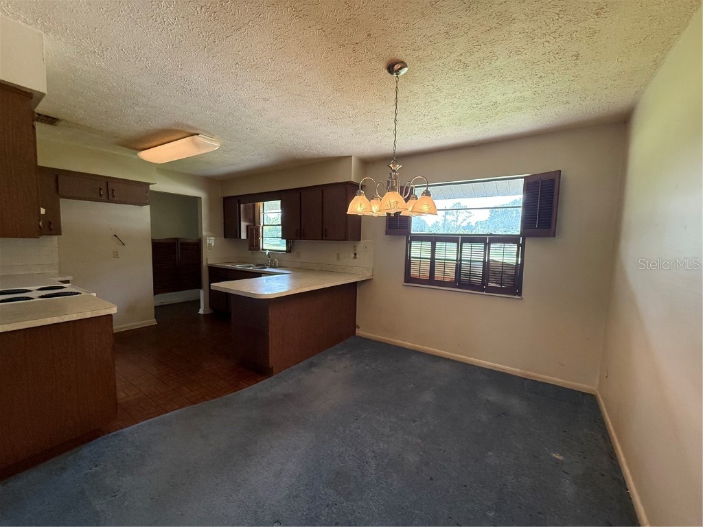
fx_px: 284
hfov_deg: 102.1
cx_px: 352
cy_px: 264
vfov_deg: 85.7
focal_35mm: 14
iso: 320
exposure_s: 1/120
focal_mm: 2.22
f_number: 2.2
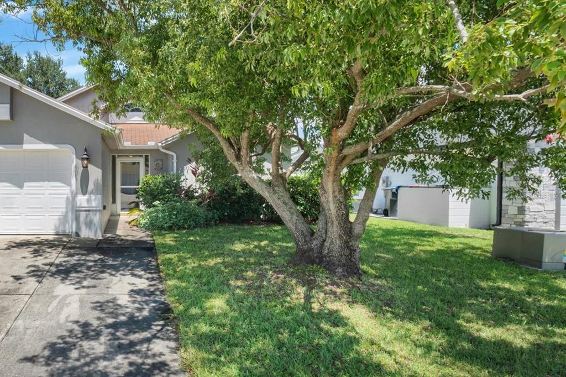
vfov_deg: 49.9
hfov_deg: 64.9
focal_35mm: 26
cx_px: 131
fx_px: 405
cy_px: 195
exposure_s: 1/30
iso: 100
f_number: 8
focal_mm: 11
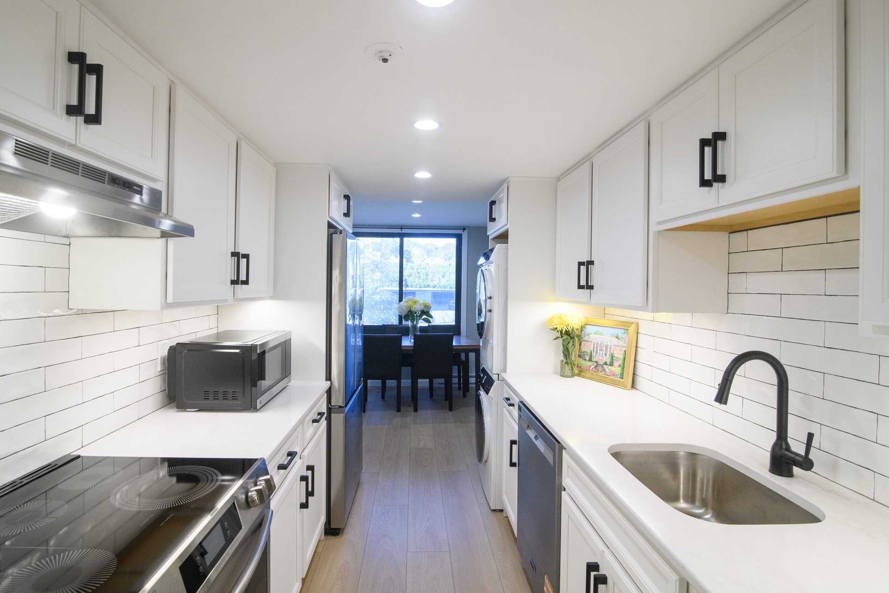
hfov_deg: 93.2
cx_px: 418
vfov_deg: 70.4
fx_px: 420
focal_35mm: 17
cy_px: 285
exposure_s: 1/125
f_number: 10
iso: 1250
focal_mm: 16
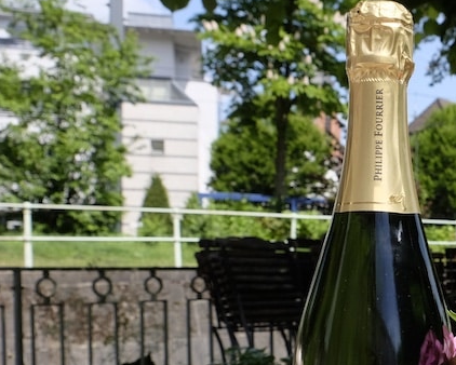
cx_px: 549
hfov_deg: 25.7
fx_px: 891
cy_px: 307
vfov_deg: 22.7
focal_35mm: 66
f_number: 8
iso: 400
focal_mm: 19.5
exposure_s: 1/350
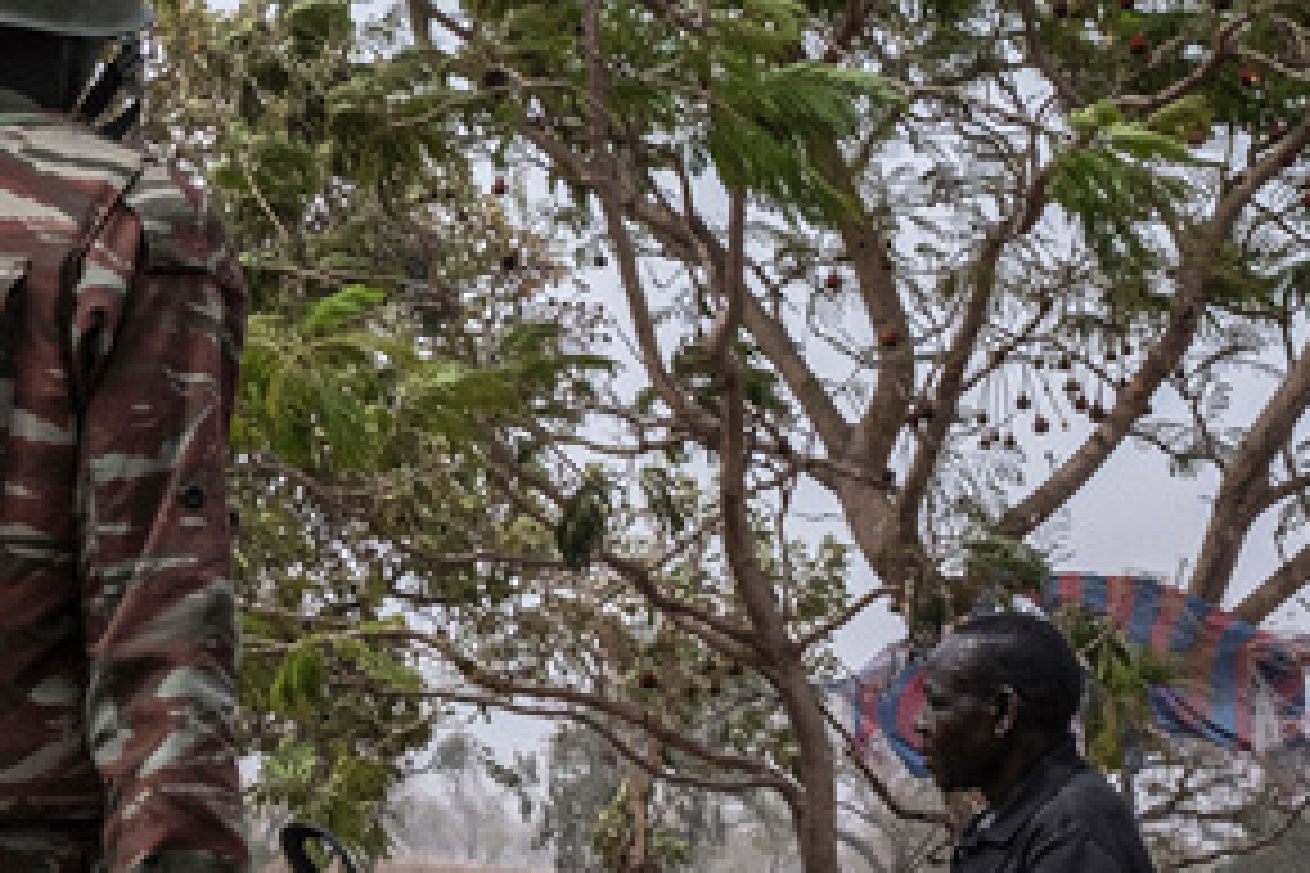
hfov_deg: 16.4
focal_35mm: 123
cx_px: 126
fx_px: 4475
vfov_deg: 11.1
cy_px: 630
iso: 400
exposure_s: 1/500
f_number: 14
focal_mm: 23
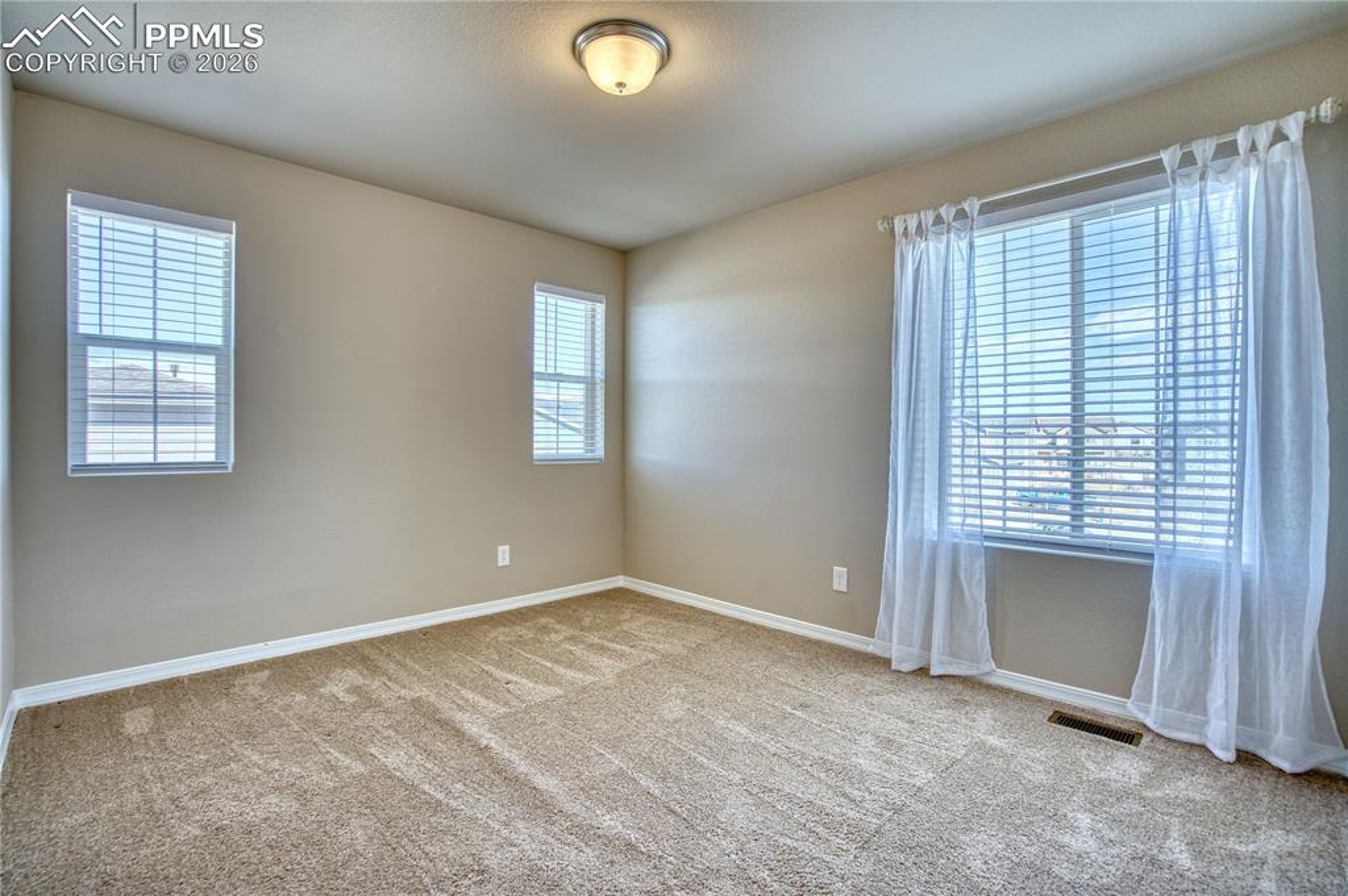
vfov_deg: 73.7
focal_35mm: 16
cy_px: 448
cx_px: 674
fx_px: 599
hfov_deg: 96.8
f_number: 4
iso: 500
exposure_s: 1/125
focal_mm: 16
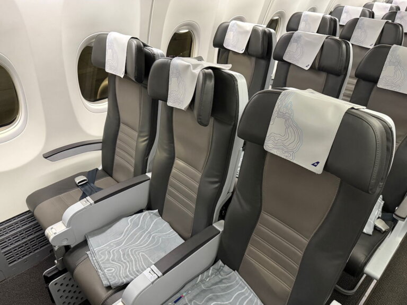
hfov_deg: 71.6
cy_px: 152
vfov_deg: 56.8
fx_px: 282
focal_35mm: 24
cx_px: 204
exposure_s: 1/37
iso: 800
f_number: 1.78
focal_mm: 6.76
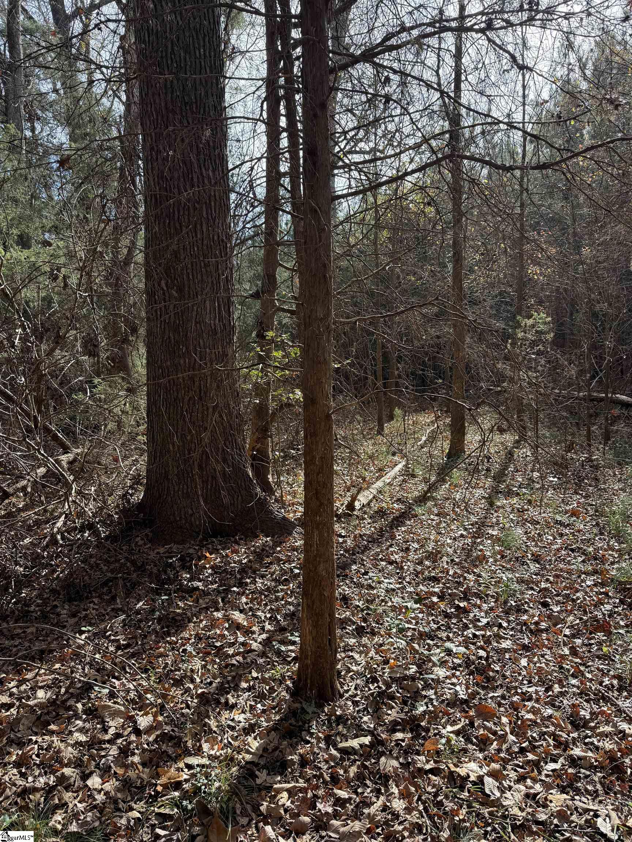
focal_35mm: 24
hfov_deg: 56.8
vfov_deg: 71.6
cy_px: 421
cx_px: 316
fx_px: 584
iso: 100
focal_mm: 6.76
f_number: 1.78
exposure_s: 1/967
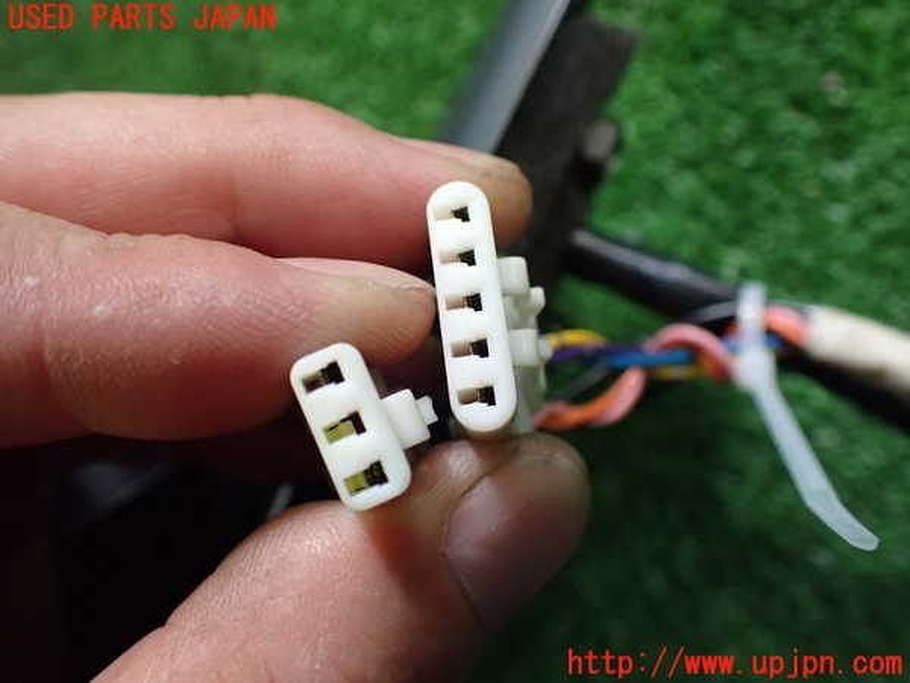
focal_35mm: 30
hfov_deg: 60.0
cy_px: 342
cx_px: 455
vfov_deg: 46.8
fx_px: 789
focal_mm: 5.4
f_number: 2.3
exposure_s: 1/125
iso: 640
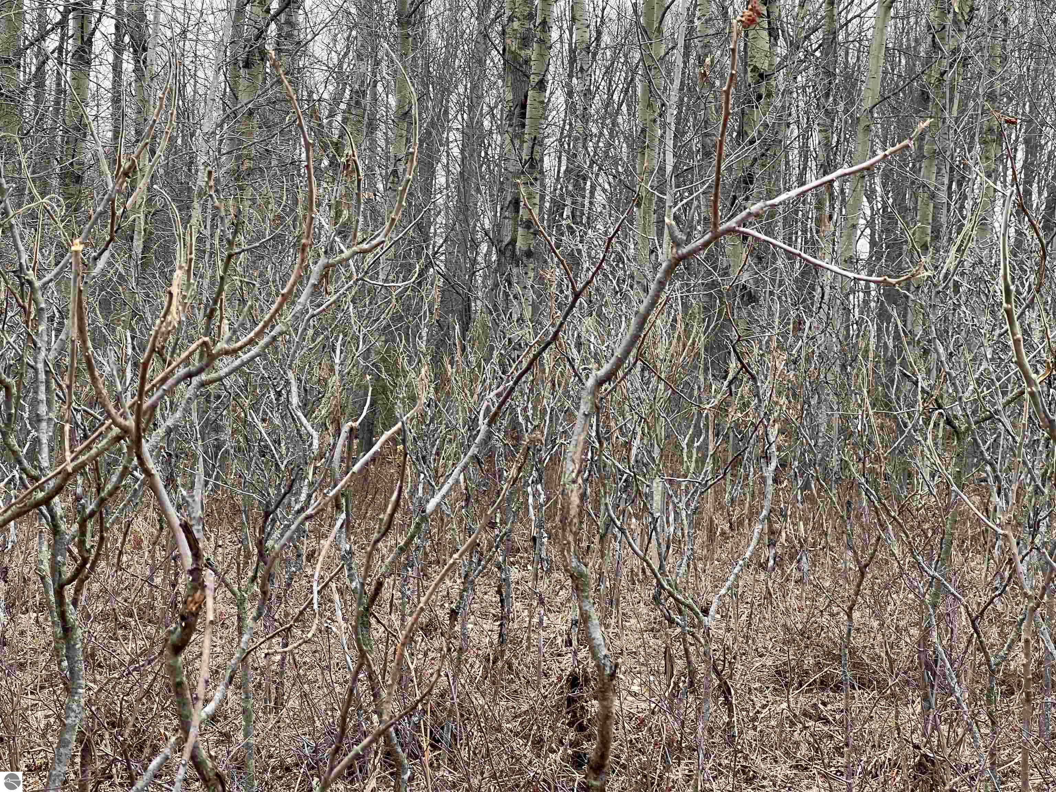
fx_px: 2349
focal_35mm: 77
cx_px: 528
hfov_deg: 25.3
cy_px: 396
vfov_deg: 19.1
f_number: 2.8
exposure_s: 1/99
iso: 40
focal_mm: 9
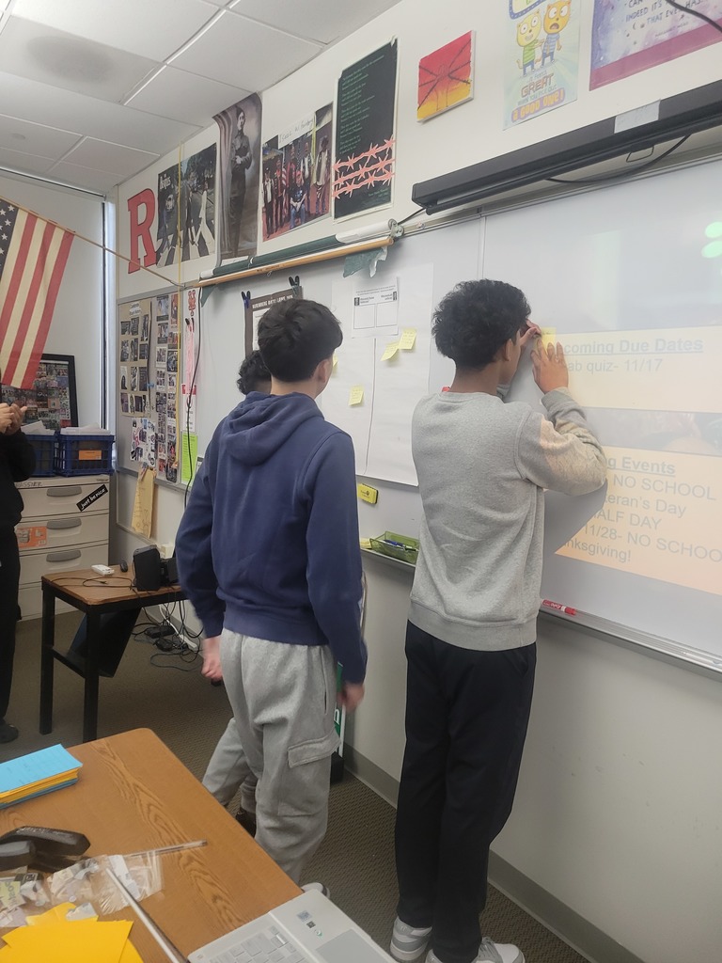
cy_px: 482
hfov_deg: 53.1
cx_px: 361
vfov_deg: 67.3
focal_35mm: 26
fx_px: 723
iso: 250
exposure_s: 1/40
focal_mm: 5.4
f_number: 1.8
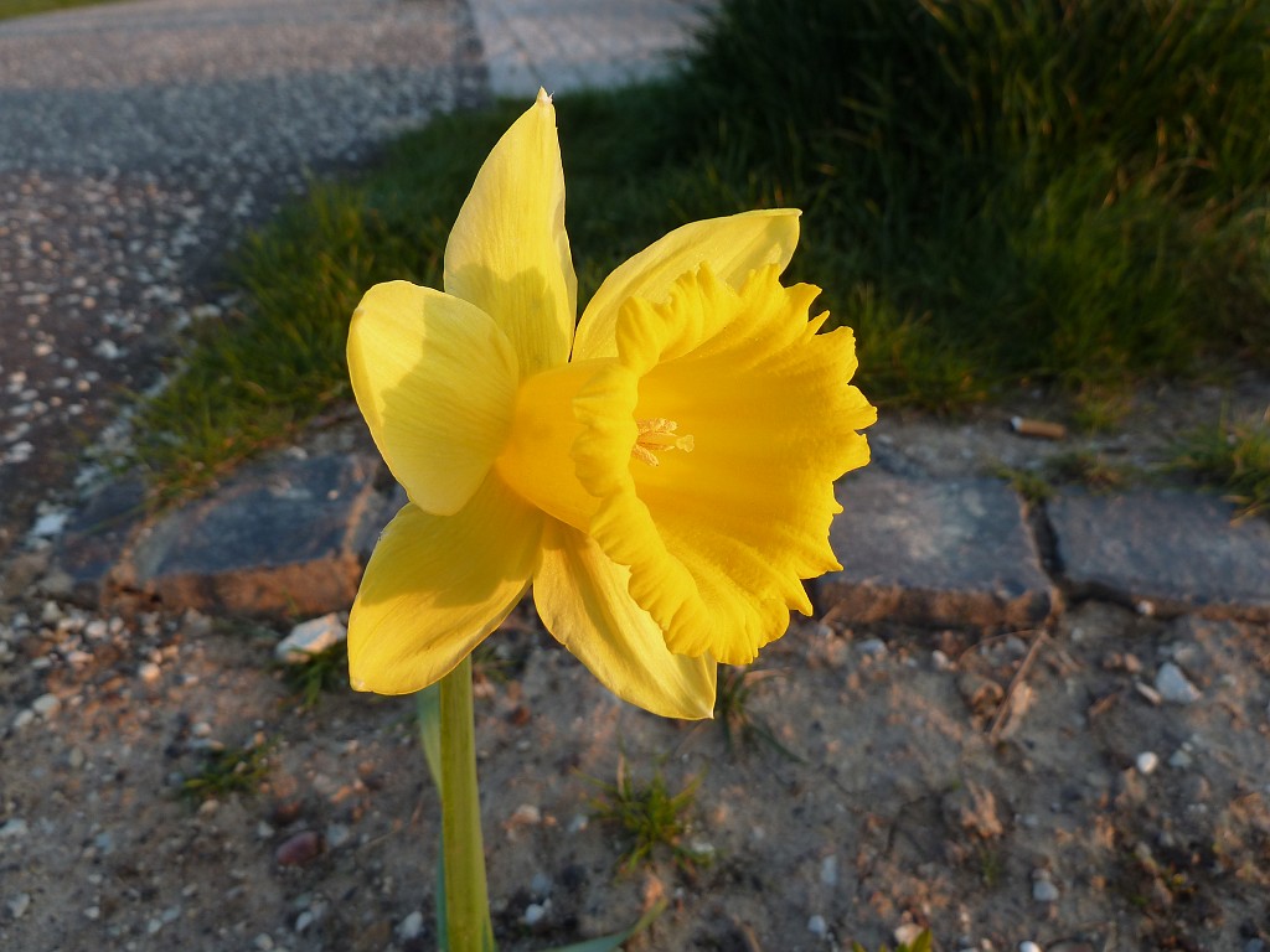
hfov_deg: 69.4
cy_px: 476
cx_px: 635
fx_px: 917
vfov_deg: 54.9
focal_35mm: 25
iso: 80
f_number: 3.3
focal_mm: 4.1
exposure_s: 1/100
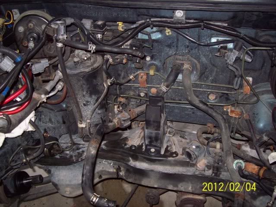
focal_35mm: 36
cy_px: 104
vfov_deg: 39.6
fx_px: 287
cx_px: 138
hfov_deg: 51.4
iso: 200
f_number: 2.7
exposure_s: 1/64
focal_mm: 6
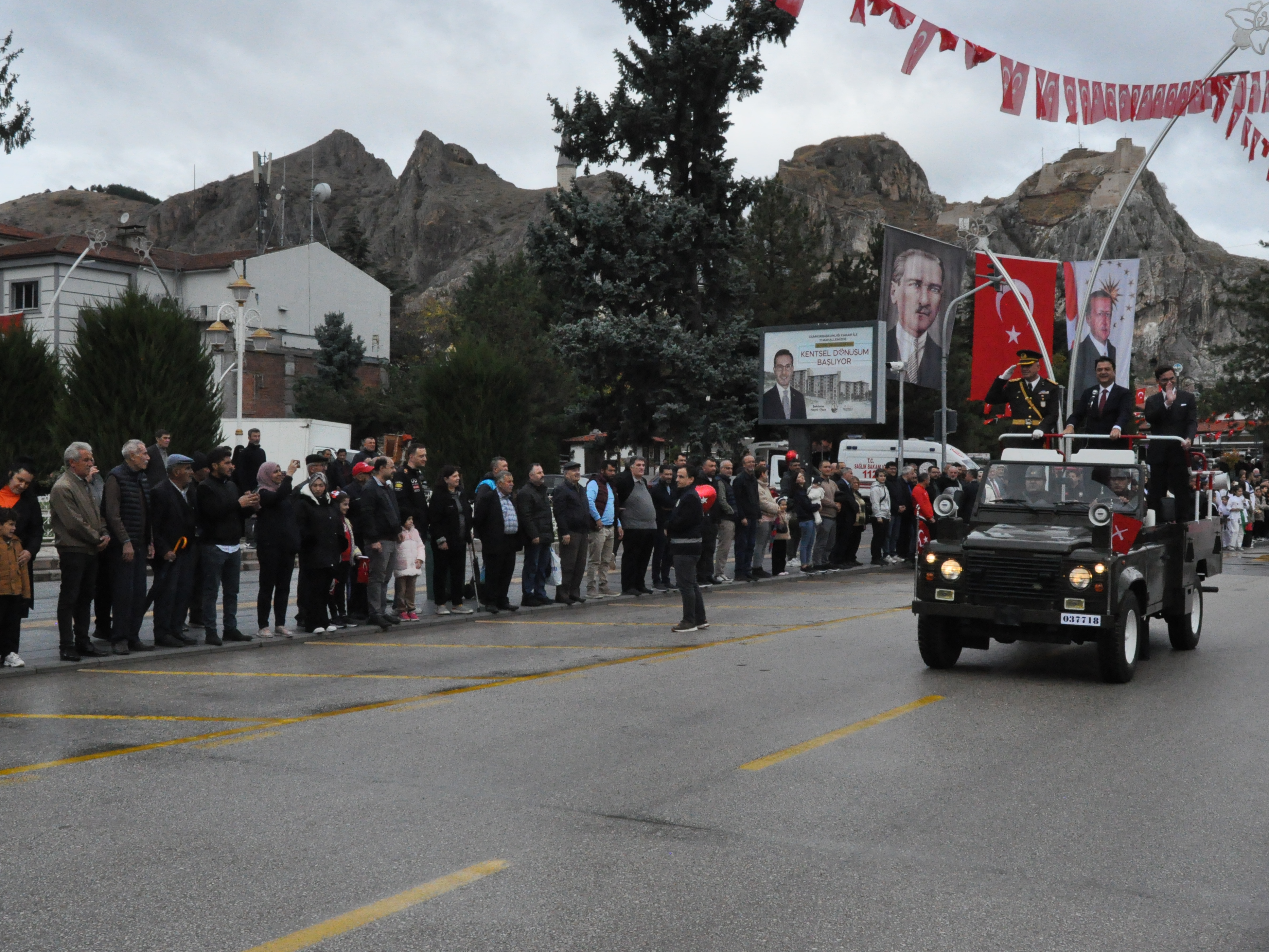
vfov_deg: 33.6
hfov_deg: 43.8
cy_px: 483
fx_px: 1576
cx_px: 649
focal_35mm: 43
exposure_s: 1/1250
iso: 3200
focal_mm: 26
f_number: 18
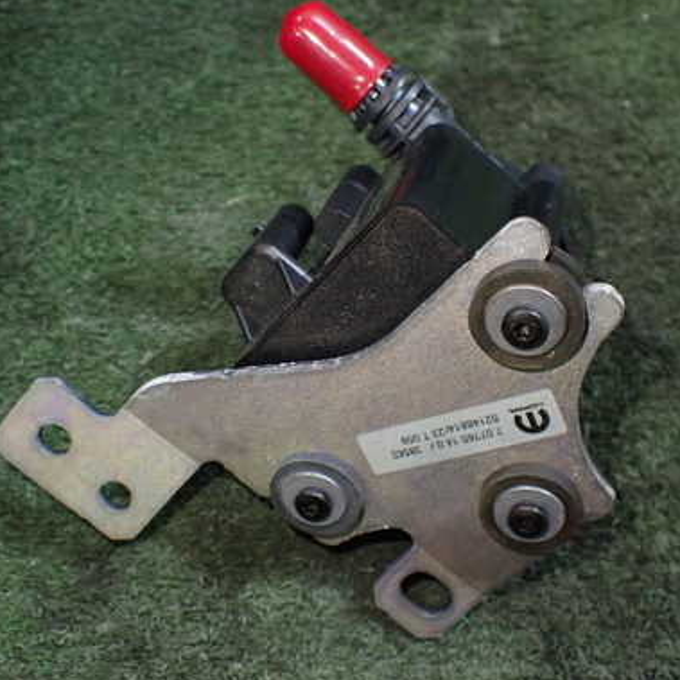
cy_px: 332
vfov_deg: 40.0
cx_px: 332
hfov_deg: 40.0
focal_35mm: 42
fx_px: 933
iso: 640
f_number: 2.3
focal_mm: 5.4
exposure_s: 1/125
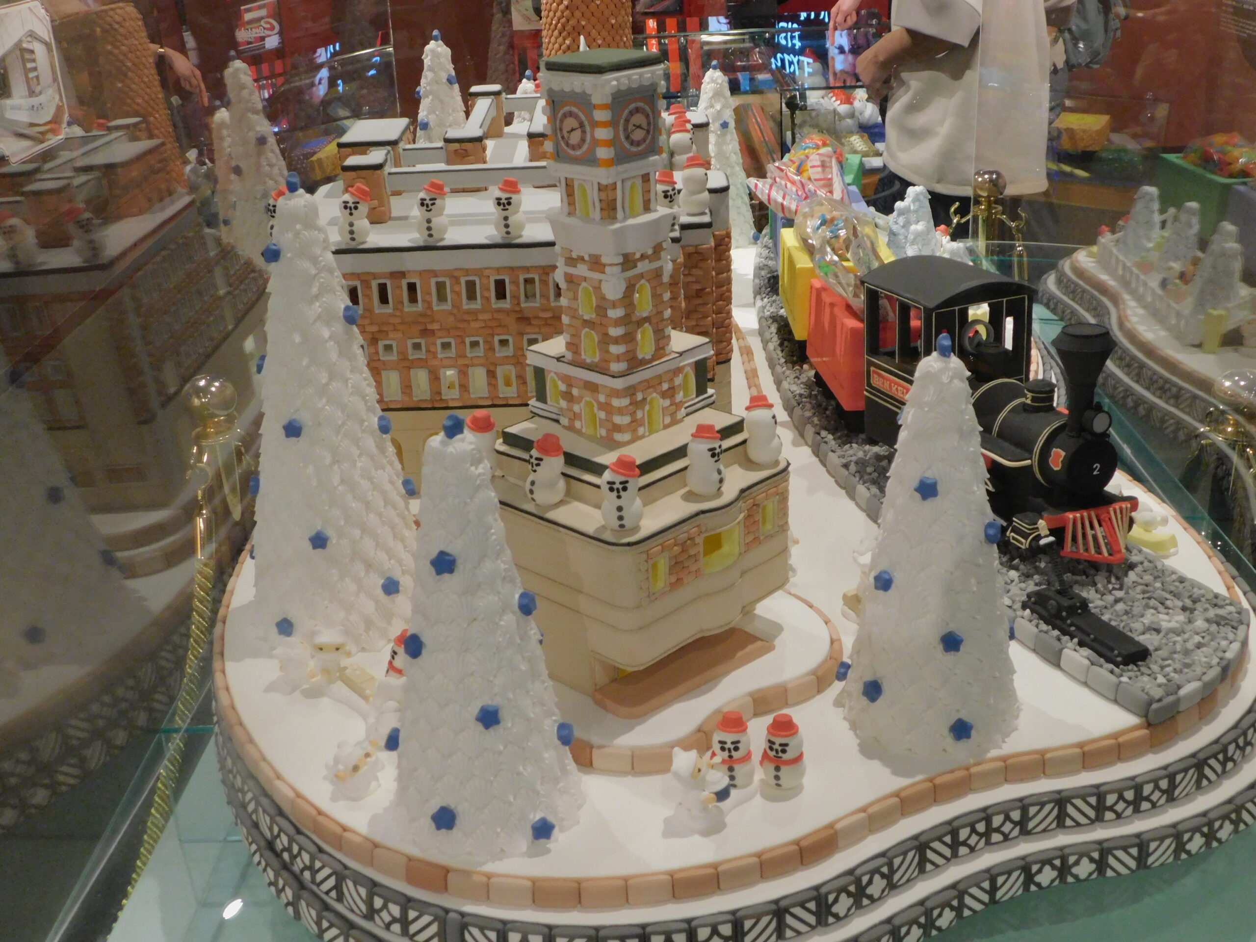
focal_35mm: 40
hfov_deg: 46.8
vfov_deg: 36.0
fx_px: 1451
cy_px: 471
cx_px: 628
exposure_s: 1/25
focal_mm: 7.1
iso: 400
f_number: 3.6
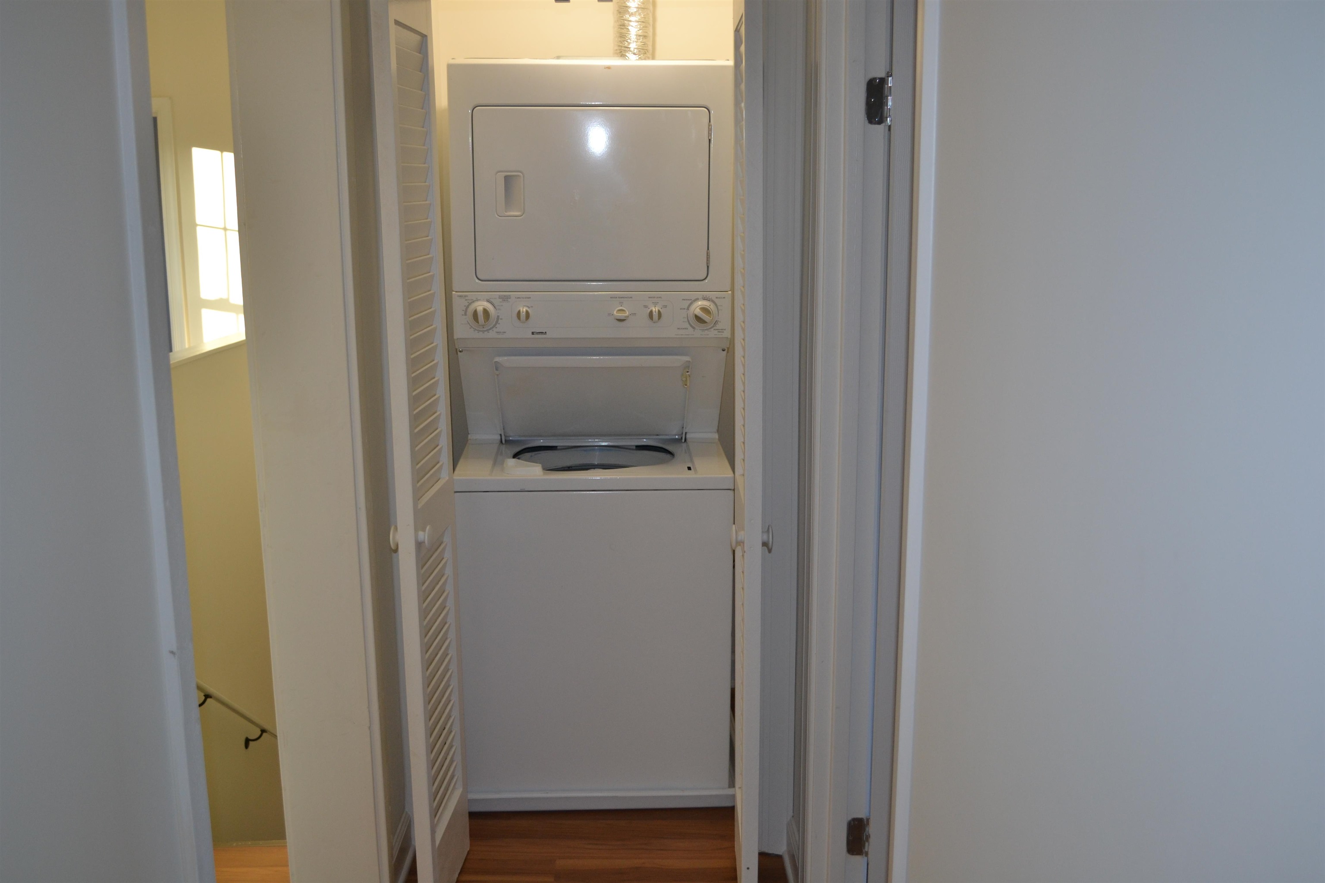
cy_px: 442
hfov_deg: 57.2
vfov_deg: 40.0
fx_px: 1214
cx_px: 662
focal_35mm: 33
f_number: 4
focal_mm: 22
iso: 400
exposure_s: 1/100
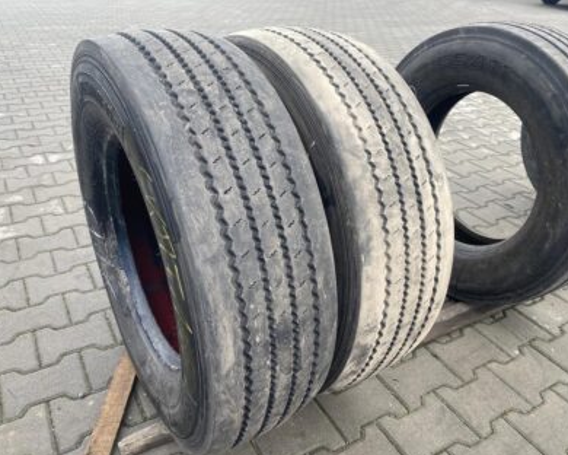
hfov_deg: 62.2
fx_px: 471
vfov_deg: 51.5
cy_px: 233
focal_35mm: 28
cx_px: 281
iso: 32
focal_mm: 4.25
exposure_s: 1/152
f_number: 1.8
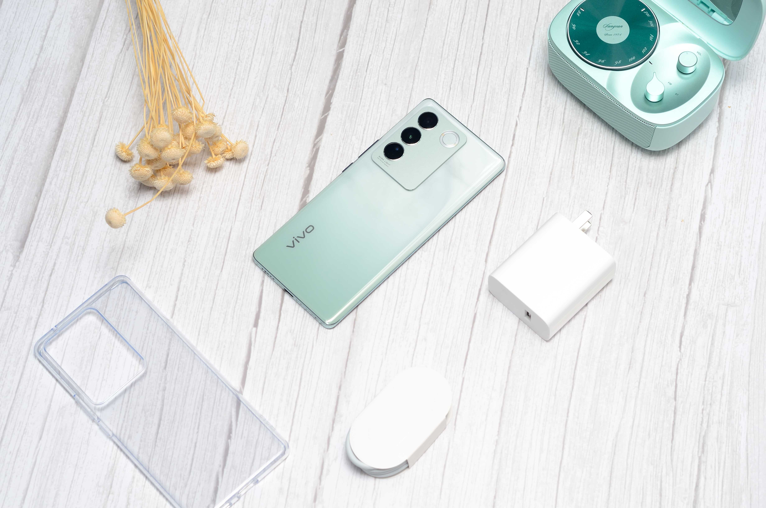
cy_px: 254
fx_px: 1593
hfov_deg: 27.0
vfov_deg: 18.1
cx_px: 383
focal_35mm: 75
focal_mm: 50
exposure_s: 1/60.2
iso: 200
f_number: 5.6
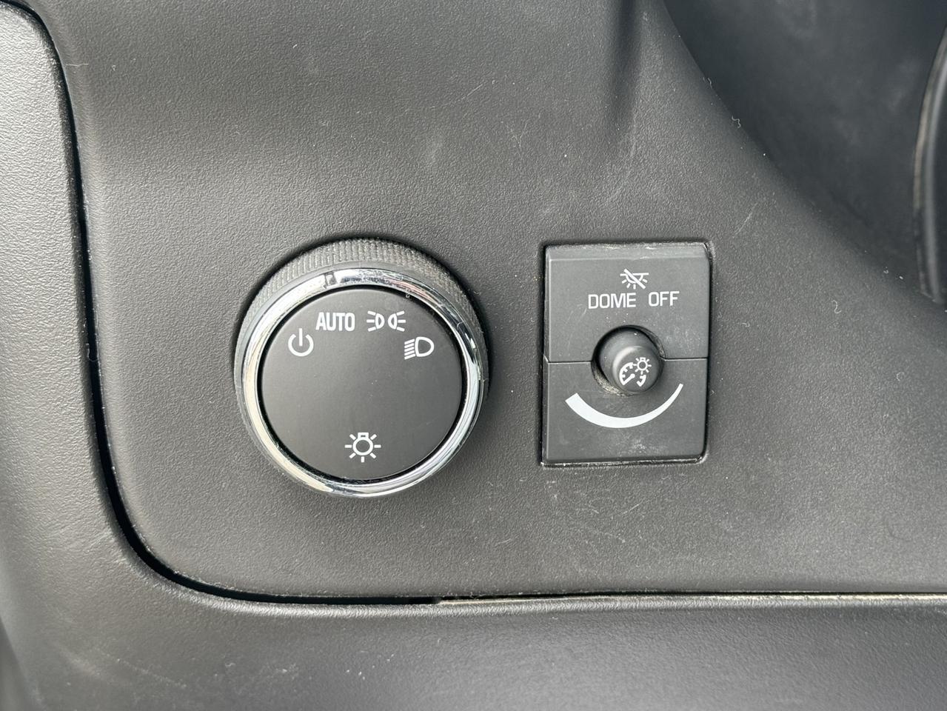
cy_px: 356
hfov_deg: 39.6
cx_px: 474
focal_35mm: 48
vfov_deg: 30.3
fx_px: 1314
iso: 80
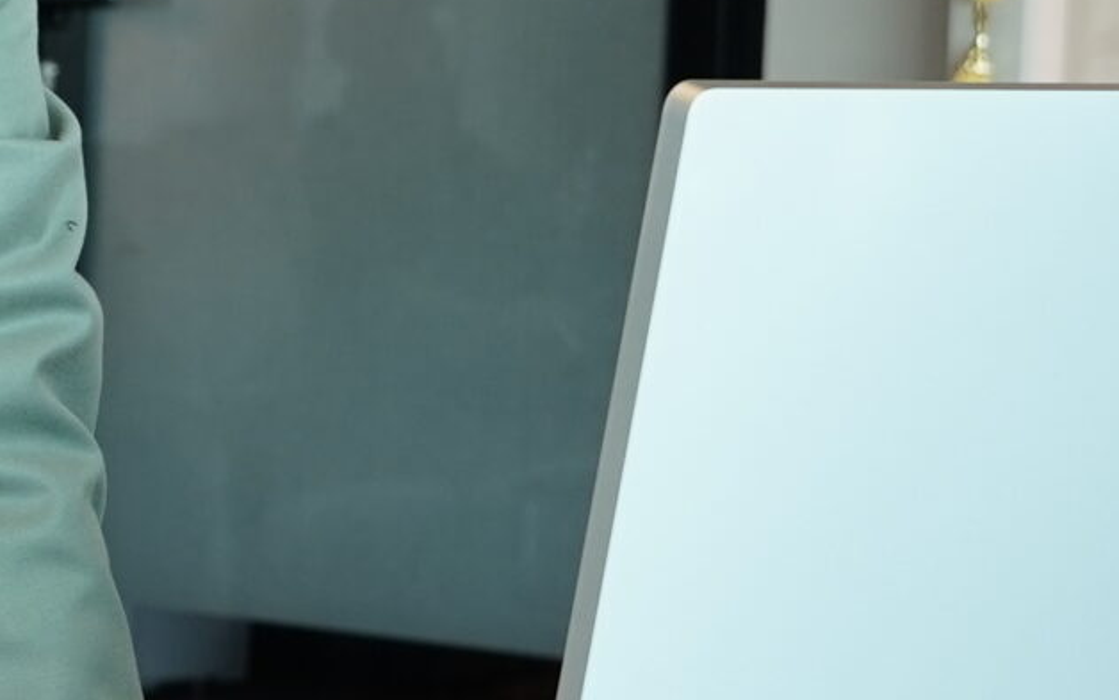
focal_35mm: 162
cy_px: 97
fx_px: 4942
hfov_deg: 12.5
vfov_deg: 8.1
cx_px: -315
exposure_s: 1/125
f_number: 3.5
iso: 320
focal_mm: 26.6
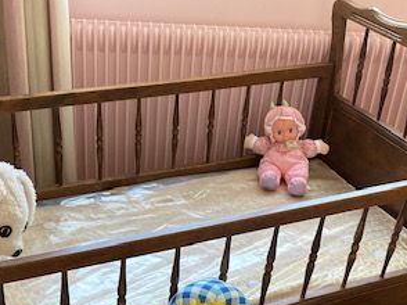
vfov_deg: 23.1
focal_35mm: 61
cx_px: 188
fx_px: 717
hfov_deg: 31.7
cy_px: 301
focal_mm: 3.99
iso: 100
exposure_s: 1/60
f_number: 1.8
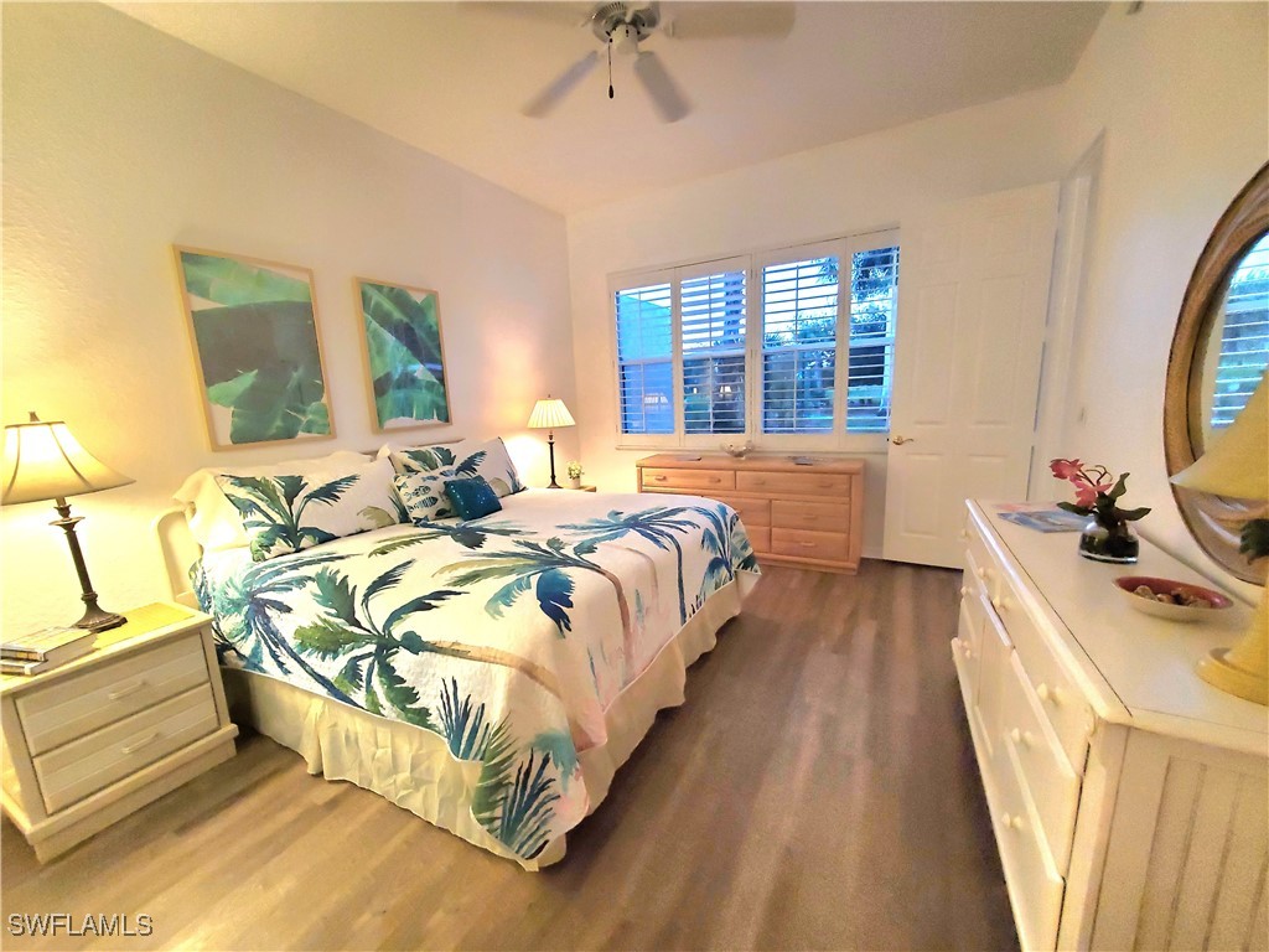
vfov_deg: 89.9
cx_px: 634
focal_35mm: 13
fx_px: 477
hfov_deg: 106.2
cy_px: 476
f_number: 2.2
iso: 500
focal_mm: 1.8
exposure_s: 1/30
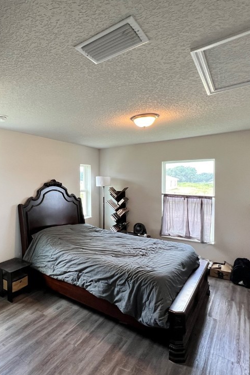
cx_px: 60
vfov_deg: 86.9
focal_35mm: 19
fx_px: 198
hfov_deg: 60.7
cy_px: 189
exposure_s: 1/120
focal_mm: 1.57
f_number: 1.8
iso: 250
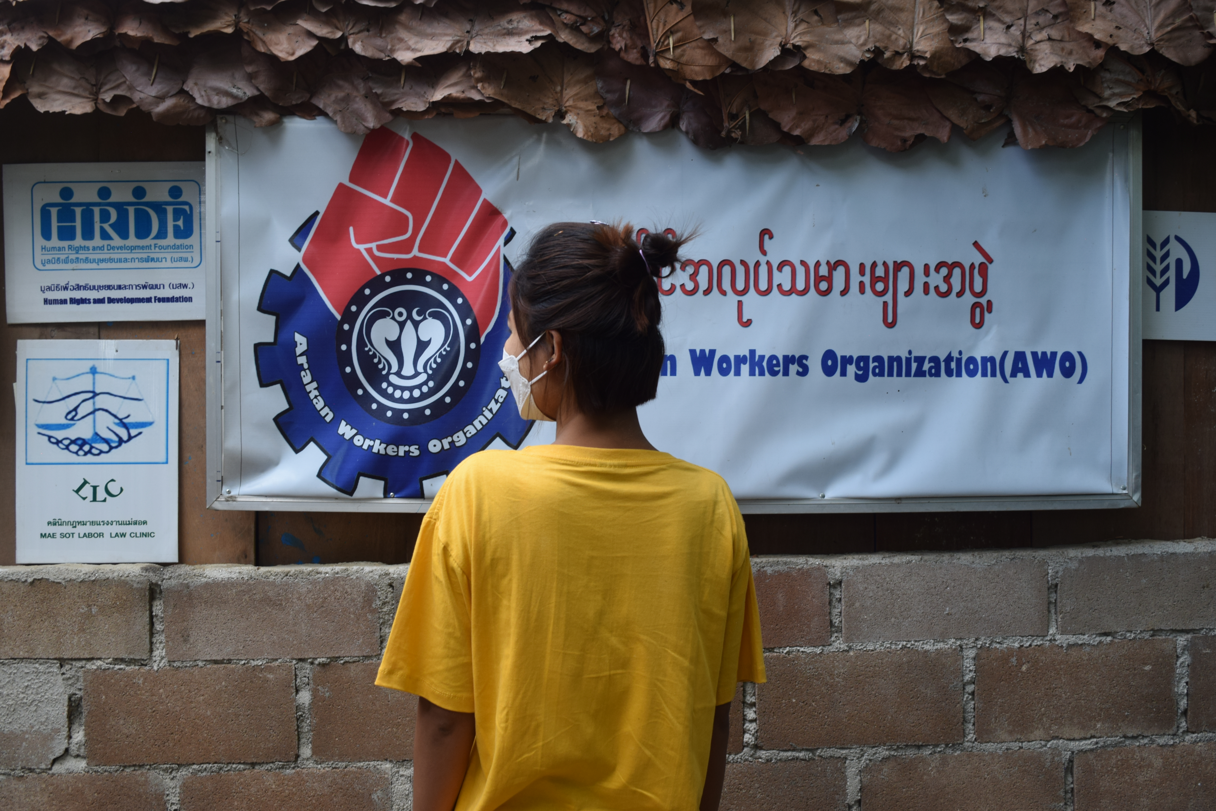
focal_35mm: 38
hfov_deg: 51.3
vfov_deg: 35.5
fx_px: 1267
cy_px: 406
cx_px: 608
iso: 250
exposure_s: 1/125
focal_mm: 25
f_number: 5.6
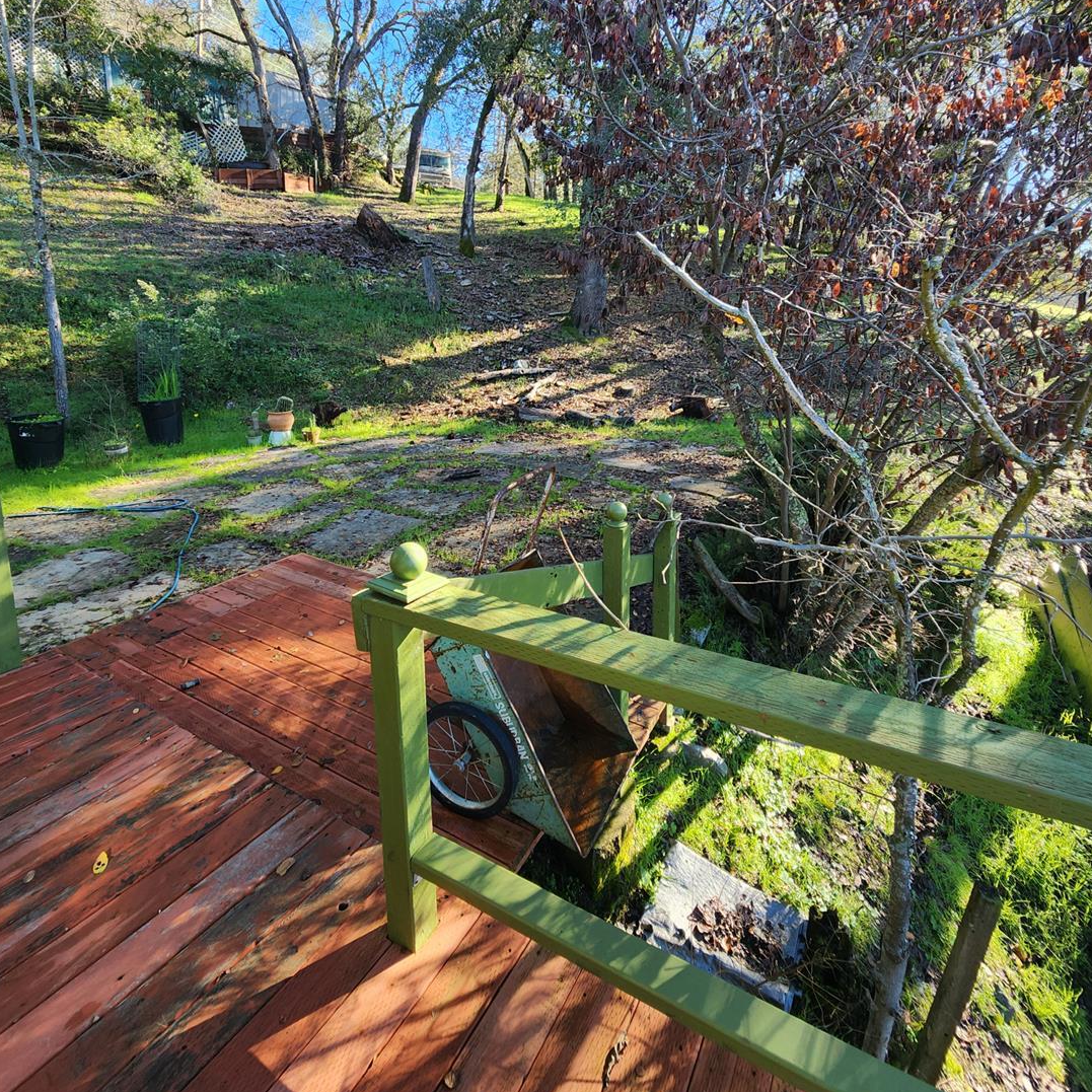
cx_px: 532
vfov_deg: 85.7
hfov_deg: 87.4
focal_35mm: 16
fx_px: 571
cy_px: 407
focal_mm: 2.2
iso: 50
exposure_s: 1/157
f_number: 2.2
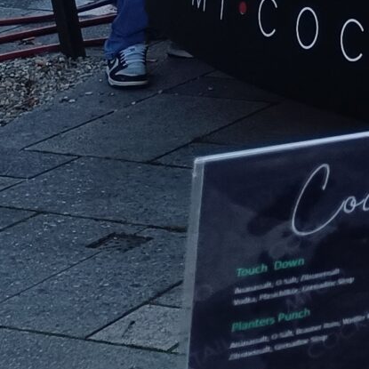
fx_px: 1580
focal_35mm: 131
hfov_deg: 10.6
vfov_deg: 11.4
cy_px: -471
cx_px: 996
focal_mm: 5.59
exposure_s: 1/614
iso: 52
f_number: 1.88
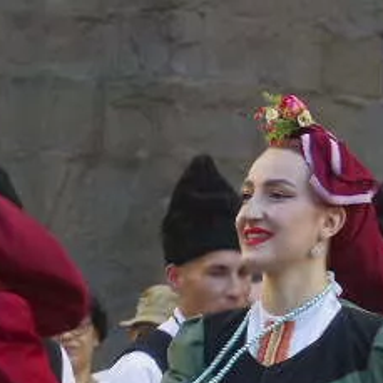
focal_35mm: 377
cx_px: -186
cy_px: 589
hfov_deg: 4.6
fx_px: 4719
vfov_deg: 4.6
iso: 800
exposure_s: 1/200
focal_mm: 53
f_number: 6.3
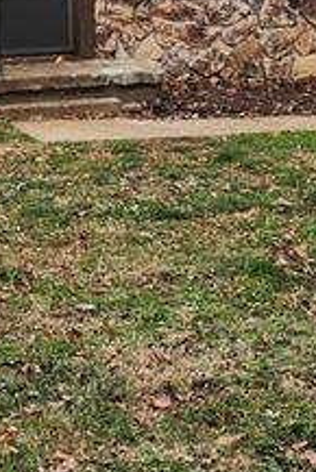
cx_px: 113
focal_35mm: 113
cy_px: 89
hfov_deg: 12.1
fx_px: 1485
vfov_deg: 17.9
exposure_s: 1/263
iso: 20
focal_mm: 5.4
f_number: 1.8
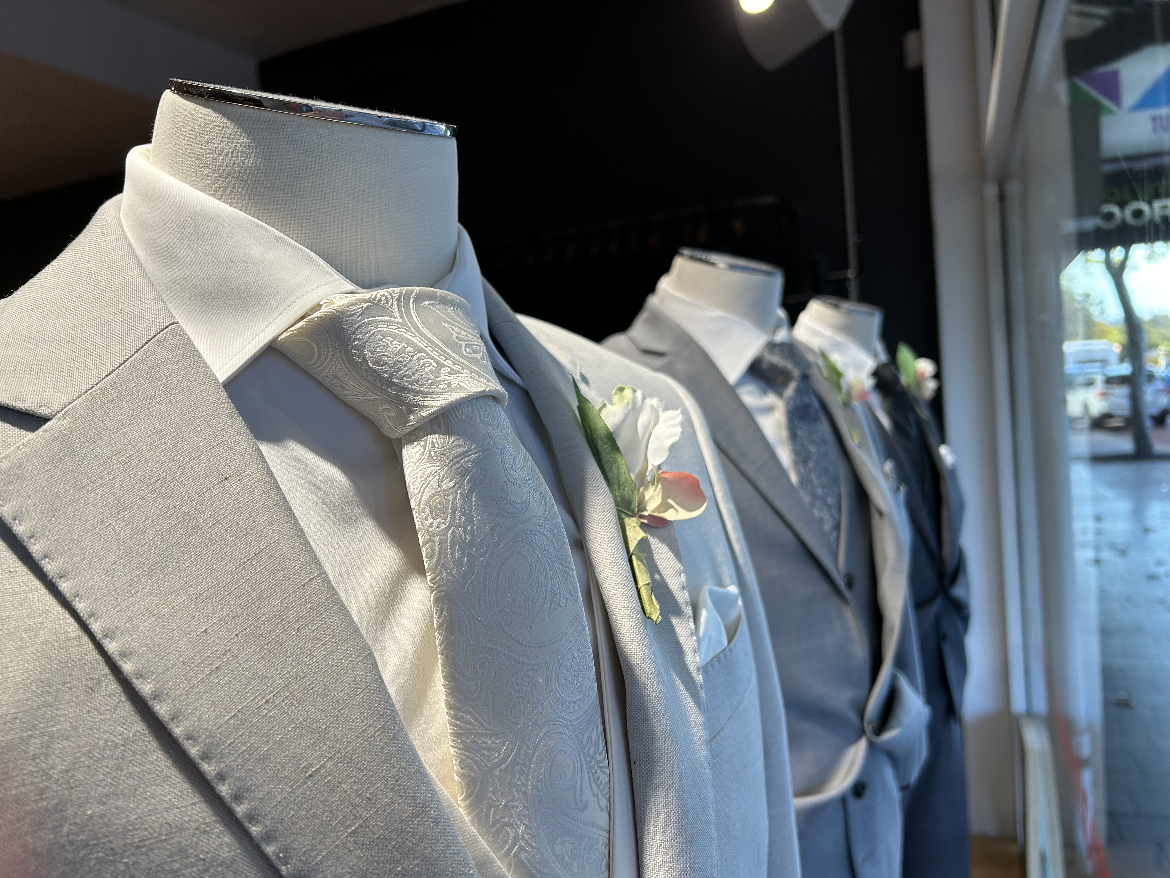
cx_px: 585
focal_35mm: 26
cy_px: 439
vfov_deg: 53.1
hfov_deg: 67.3
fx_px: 879
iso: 40
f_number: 1.5
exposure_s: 1/168
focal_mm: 5.7
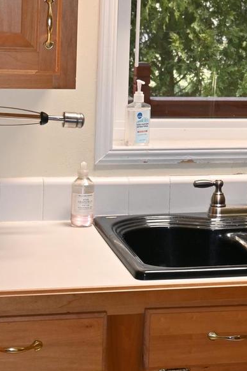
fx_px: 1060
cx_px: 200
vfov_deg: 19.7
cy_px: 102
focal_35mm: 103
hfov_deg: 13.2
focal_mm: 26
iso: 280
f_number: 4.5
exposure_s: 1/125
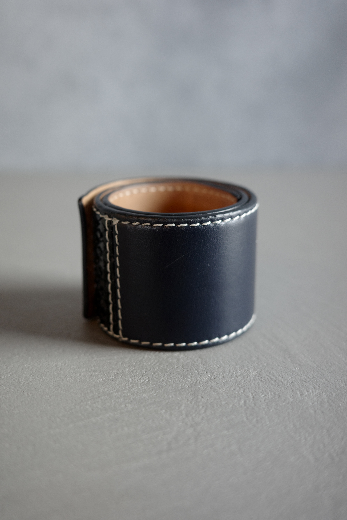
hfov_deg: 29.9
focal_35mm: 45
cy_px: 244
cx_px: 157
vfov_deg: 43.6
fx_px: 650
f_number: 2.8
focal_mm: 26
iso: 250
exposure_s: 1/40
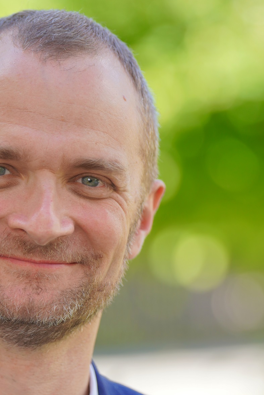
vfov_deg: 8.0
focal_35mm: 258
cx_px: 41
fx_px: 2836
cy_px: 339
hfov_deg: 5.3
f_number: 2.8
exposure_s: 1/400
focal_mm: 127
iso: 125
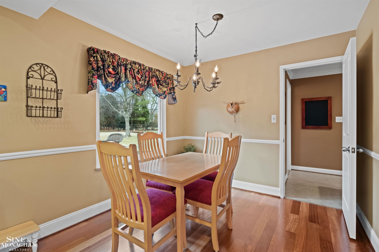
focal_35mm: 17
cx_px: 190
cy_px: 126
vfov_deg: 70.4
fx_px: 179
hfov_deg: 93.3
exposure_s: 1/2
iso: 640
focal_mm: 11.3
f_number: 6.4
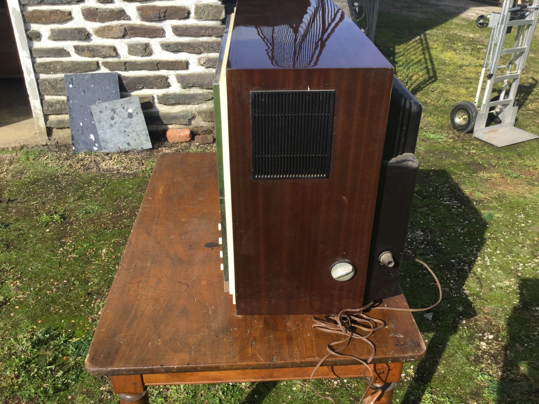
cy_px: 202
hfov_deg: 58.4
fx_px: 483
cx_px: 270
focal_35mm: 31
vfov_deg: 45.4
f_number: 2.4
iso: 25
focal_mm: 3.3
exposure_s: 1/959
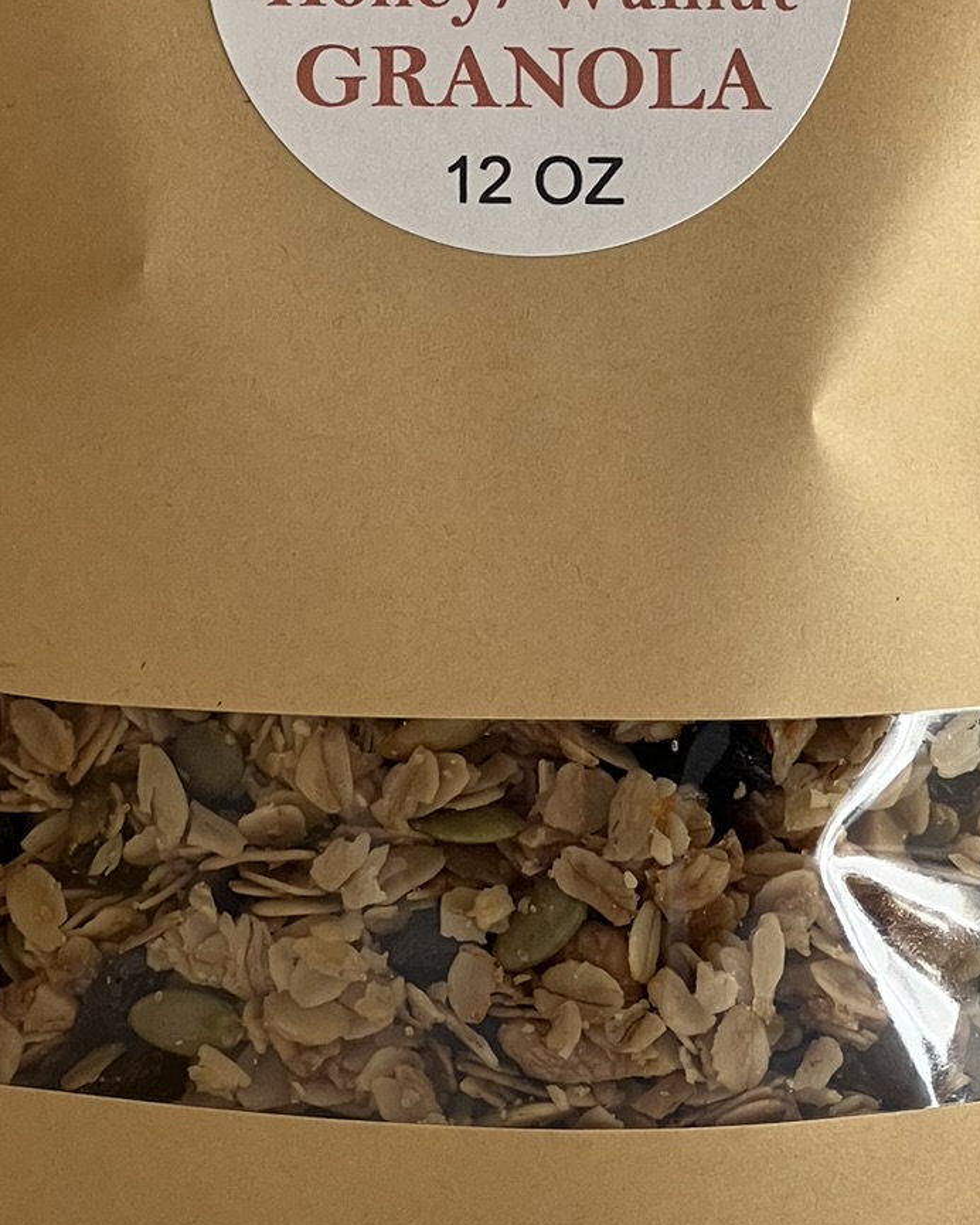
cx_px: 465
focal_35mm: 178
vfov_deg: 10.8
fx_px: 6453
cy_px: 426
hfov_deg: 8.7
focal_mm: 9
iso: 80
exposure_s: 1/99
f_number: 2.8
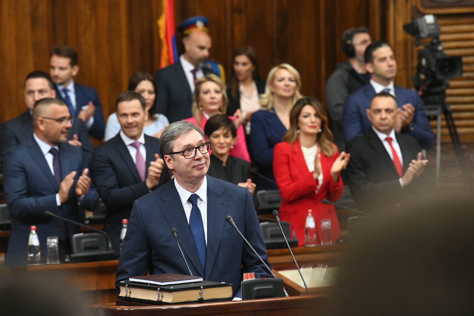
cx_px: 237
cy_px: 158
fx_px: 2501
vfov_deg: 7.2
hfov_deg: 10.8
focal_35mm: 190
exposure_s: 1/160
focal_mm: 190
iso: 2500
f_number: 5
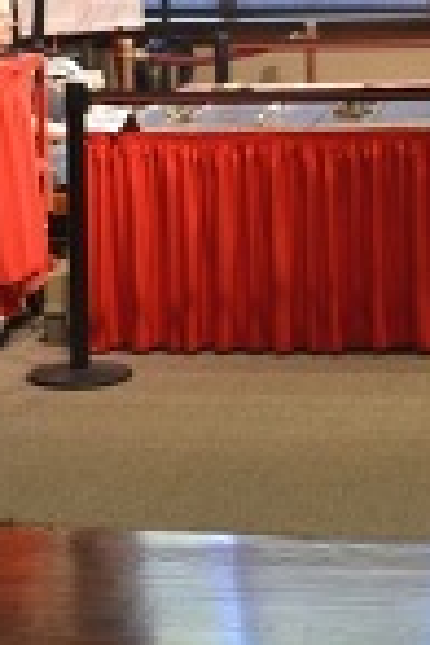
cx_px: 233
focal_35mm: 102
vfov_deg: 19.4
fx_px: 1827
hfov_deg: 13.4
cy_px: -15
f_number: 3.8
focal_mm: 20
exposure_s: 1/15
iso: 1000
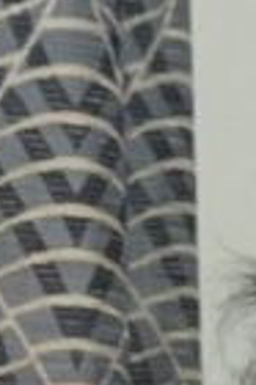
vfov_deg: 7.1
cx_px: 487
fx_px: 2545
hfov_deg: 5.6
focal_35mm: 238
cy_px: 1379
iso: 160
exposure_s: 1/50
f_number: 2.2
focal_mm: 2.71
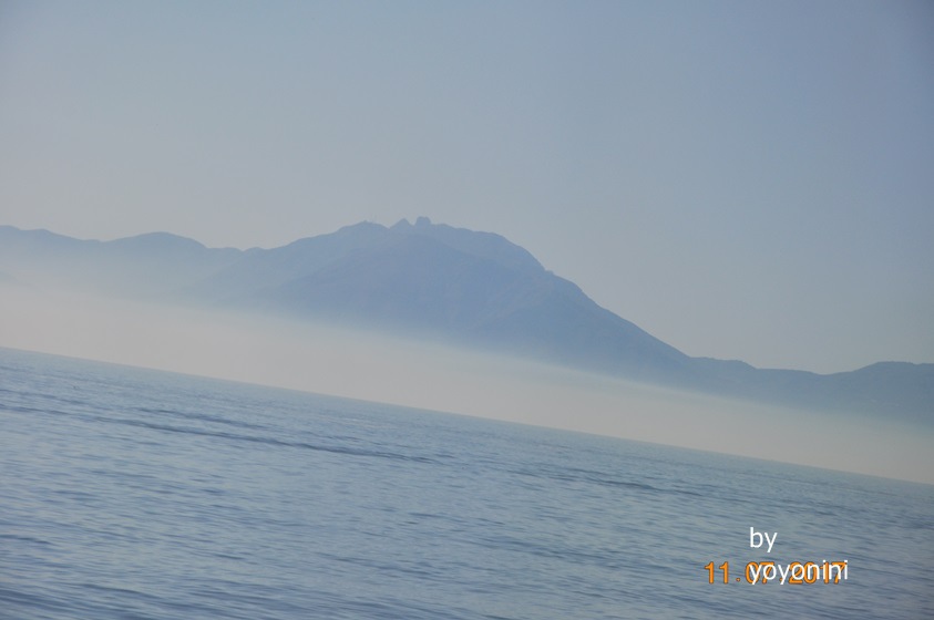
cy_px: 310
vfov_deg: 9.9
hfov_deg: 14.9
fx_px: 3576
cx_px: 467
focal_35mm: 138
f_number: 8
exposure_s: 1/250
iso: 200
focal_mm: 92
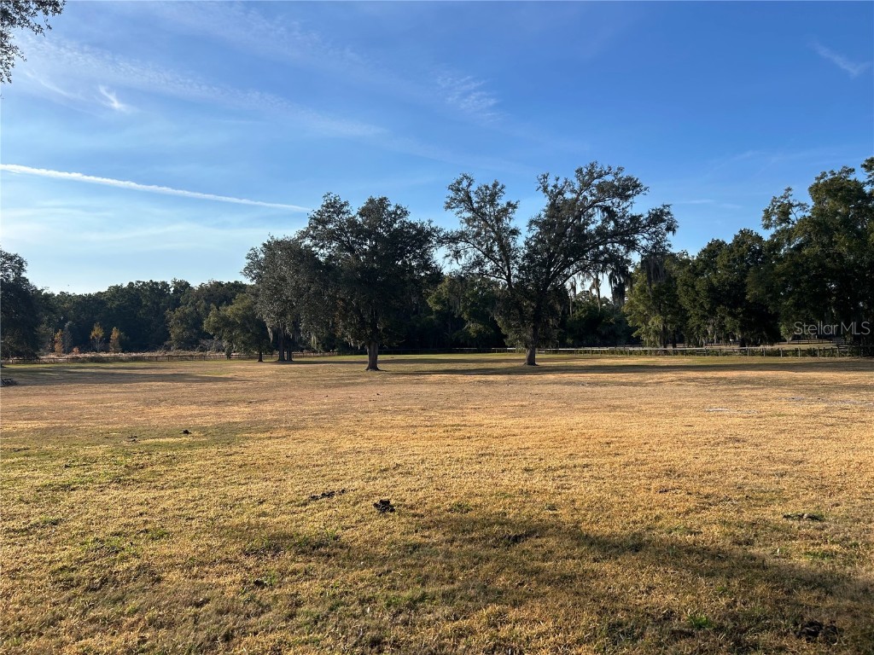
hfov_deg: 67.3
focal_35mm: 26
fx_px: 656
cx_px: 437
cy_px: 328
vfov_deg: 53.1
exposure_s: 1/3460
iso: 50
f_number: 1.5
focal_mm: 5.7
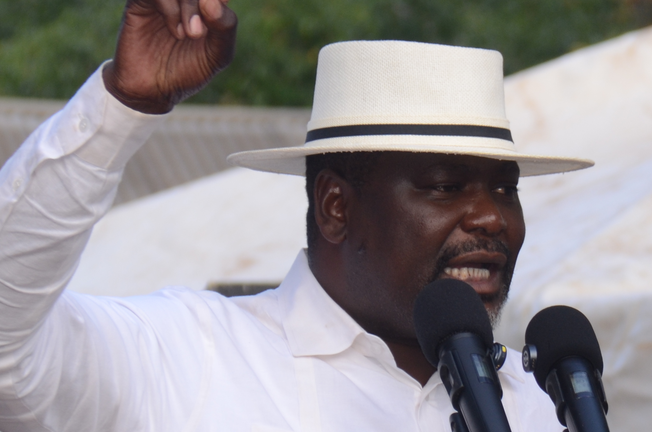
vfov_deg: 3.7
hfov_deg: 5.5
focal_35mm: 374
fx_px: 6766
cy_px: 300
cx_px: 394
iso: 250
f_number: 5.6
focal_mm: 95
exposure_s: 1/250
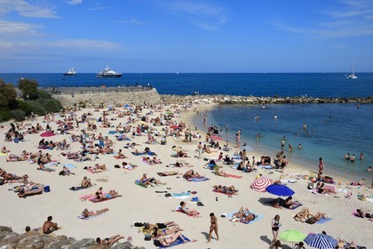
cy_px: 124
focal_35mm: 32
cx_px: 186
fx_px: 332
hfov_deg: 58.7
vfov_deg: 41.1
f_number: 14
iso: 200
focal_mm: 32
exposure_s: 1/320
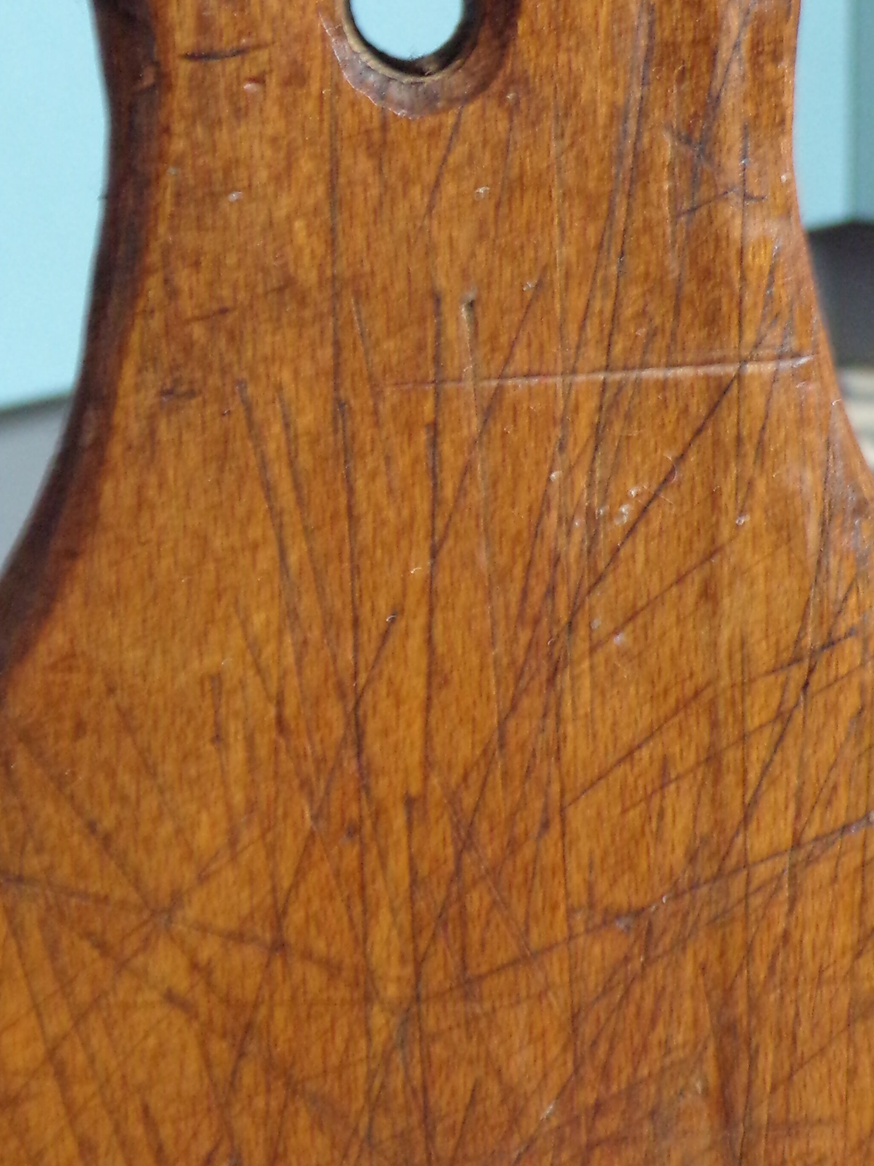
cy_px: 283
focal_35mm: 54
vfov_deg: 34.7
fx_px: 1818
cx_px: 495
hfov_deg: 27.0
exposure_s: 1/12
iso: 400
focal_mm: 5.8
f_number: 3.2
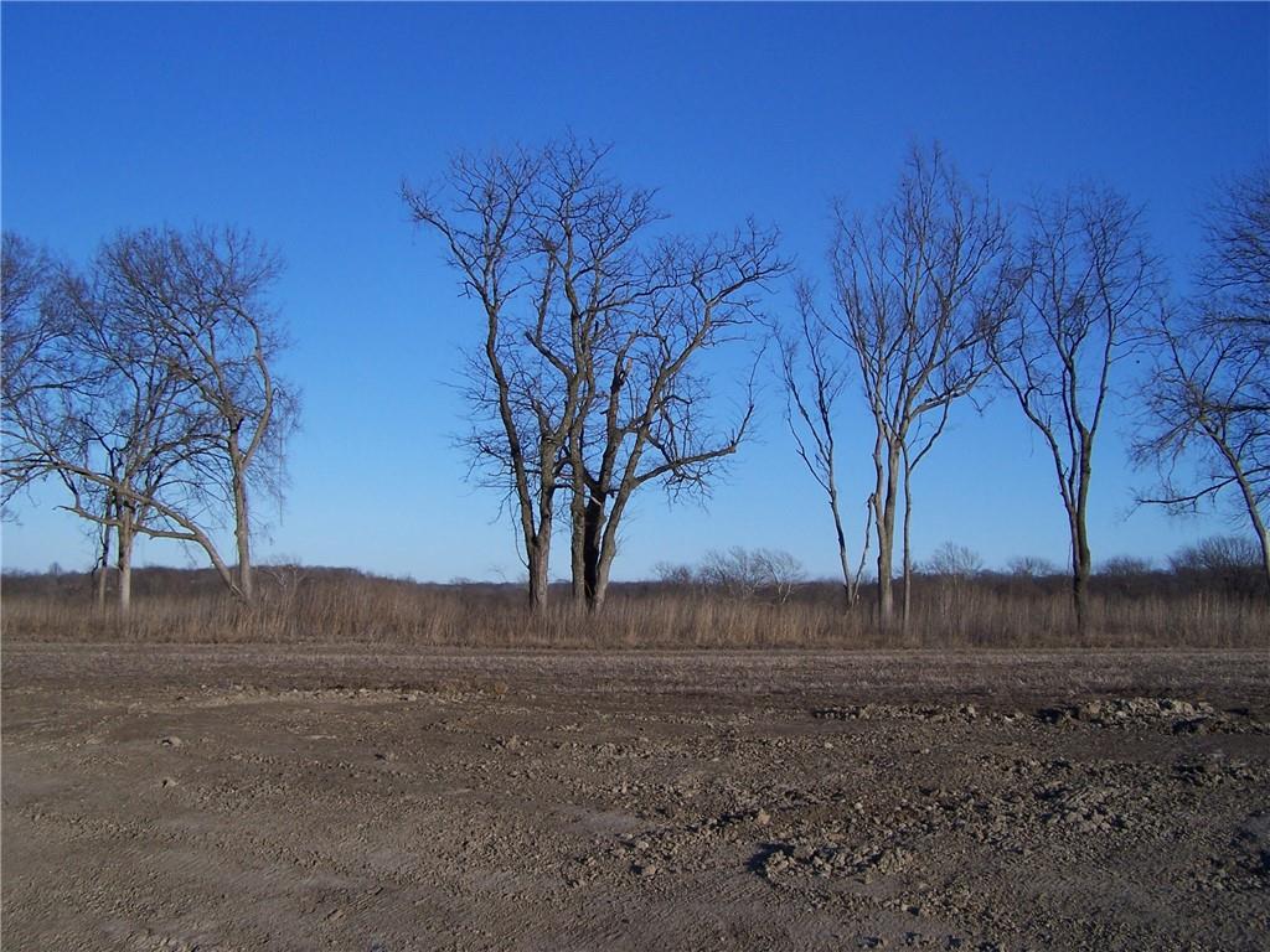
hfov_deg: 49.0
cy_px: 476
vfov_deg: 37.7
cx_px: 635
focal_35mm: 38
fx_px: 1394
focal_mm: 6.3
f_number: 4
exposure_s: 1/1000
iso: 80
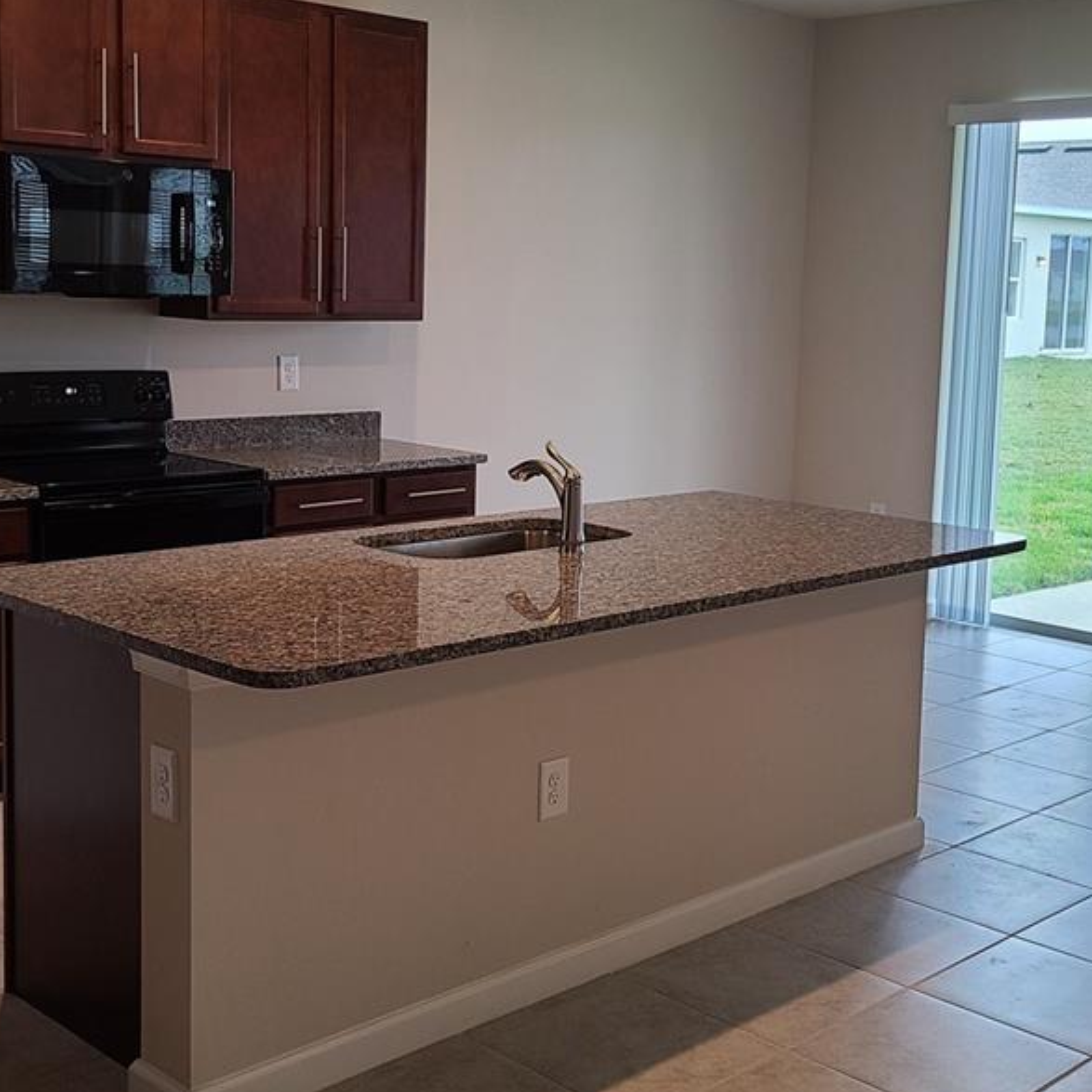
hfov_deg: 36.0
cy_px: 510
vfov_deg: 36.0
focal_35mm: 47
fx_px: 1677
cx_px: 629
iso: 80
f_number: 1.8
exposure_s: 1/59
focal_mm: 5.4
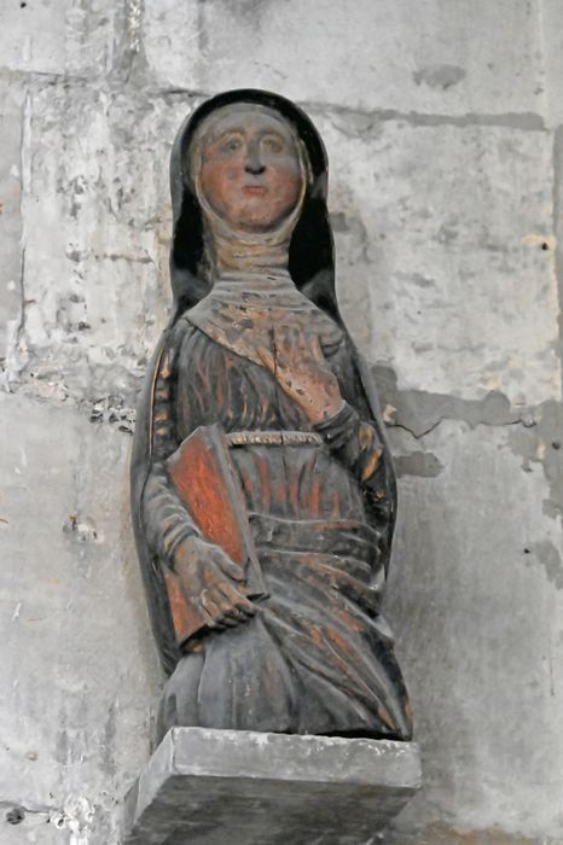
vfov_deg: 15.8
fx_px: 3052
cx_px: 282
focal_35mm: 130
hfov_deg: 10.5
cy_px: 422
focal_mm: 130
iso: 32000
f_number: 6.3
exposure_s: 1/160
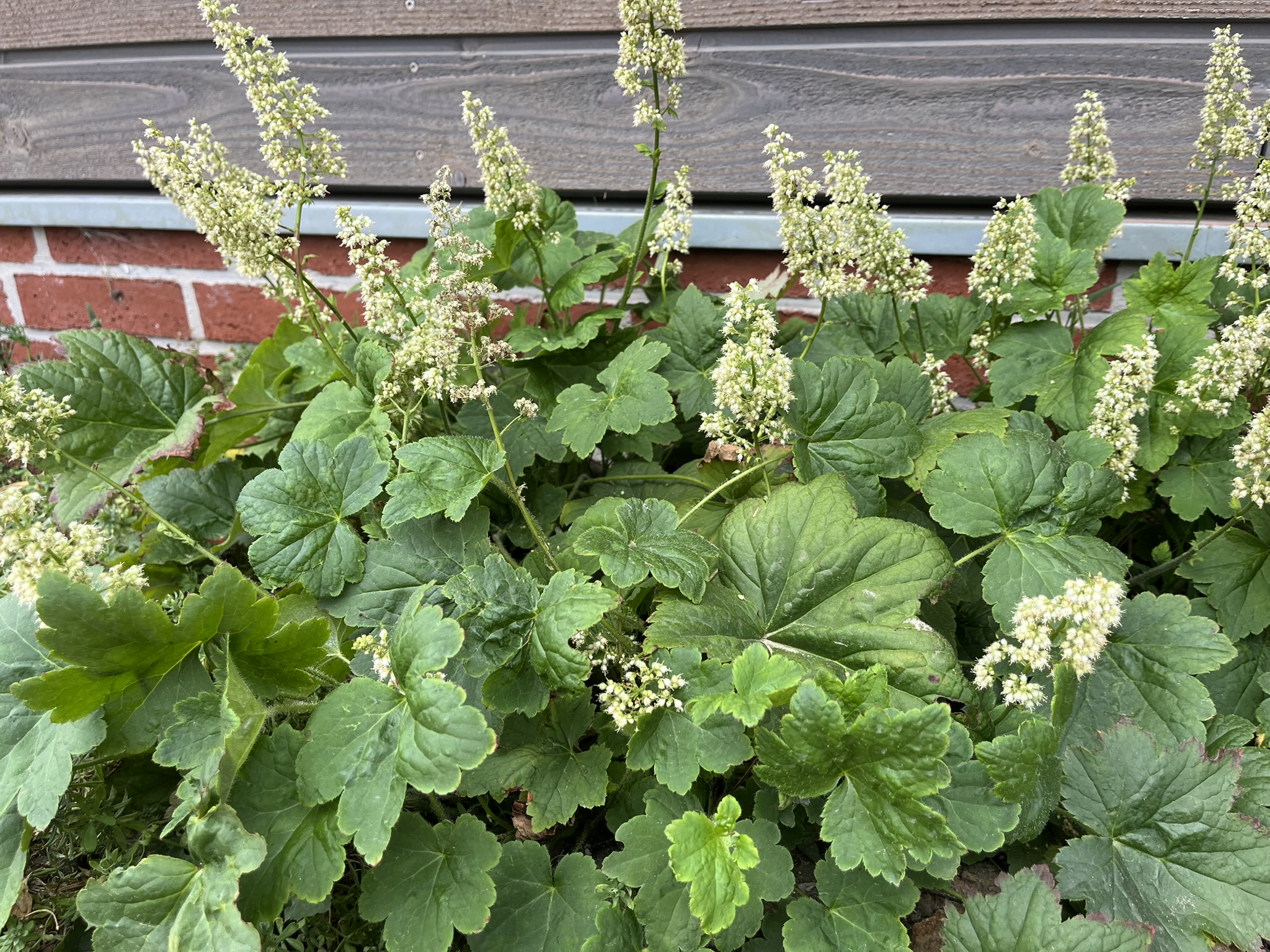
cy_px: 476
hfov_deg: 67.3
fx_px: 954
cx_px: 635
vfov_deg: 53.1
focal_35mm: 26
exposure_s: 1/428
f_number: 1.6
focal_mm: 5.1
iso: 50
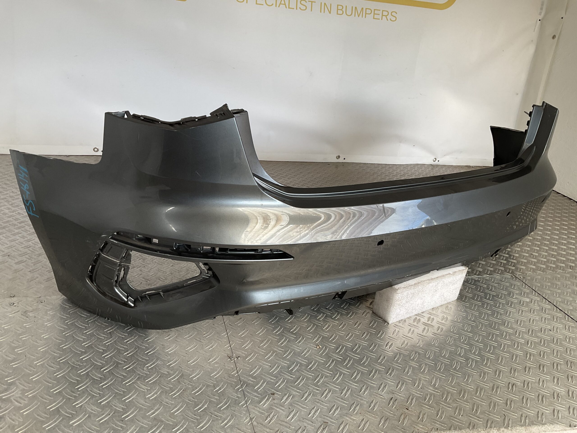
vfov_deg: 48.2
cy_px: 216
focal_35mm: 29
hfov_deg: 61.7
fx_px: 483
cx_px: 288
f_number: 1.8
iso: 32
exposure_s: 1/120
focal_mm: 3
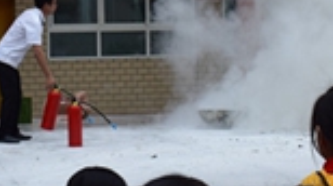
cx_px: 108
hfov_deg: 23.1
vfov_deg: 13.0
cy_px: 12
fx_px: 811
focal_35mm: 92
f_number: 9
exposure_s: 1/160
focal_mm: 18
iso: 400
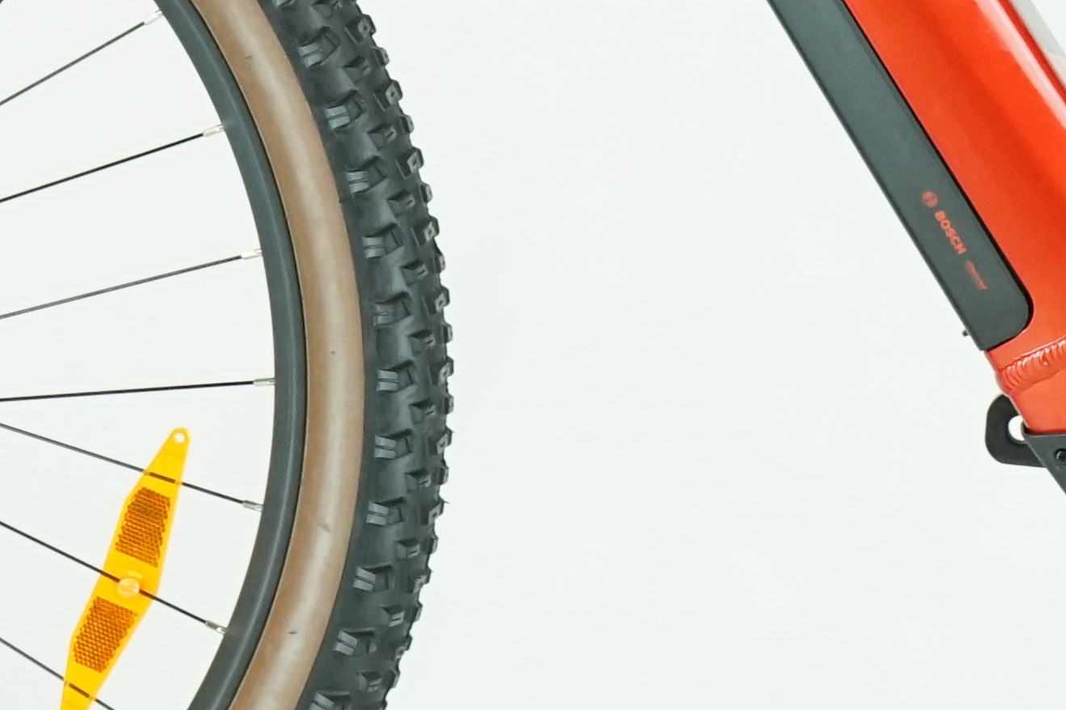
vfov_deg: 6.0
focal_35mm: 228
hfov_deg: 9.0
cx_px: 1030
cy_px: -234
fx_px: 6750
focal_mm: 50
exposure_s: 1/200
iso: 1600
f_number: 5.6
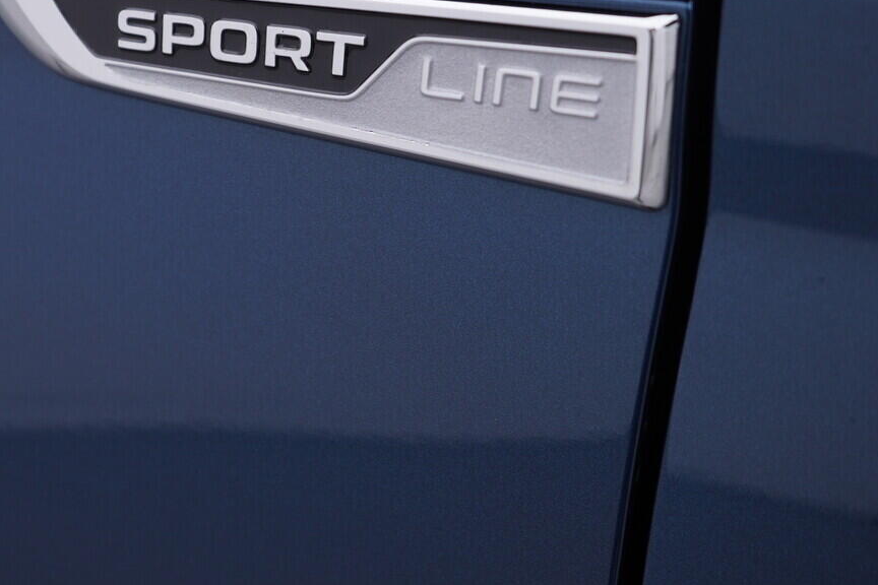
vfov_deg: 22.3
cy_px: 124
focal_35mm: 60
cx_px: 243
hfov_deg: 32.9
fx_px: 1463
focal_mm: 24
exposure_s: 1/80
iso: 125
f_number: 4
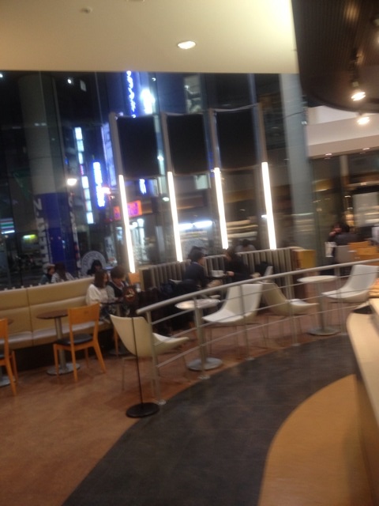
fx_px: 511
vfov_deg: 52.6
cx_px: 190
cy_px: 253
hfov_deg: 40.7
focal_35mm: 35
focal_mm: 4.28
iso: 100
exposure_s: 1/20
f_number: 2.4
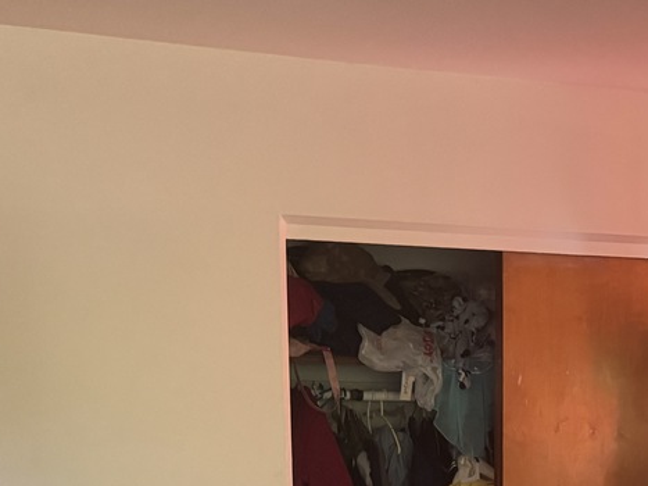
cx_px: 577
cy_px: 739
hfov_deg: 25.6
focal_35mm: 74
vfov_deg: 17.7
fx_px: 1385
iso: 800
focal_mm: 6.76
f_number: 1.78
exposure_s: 1/60
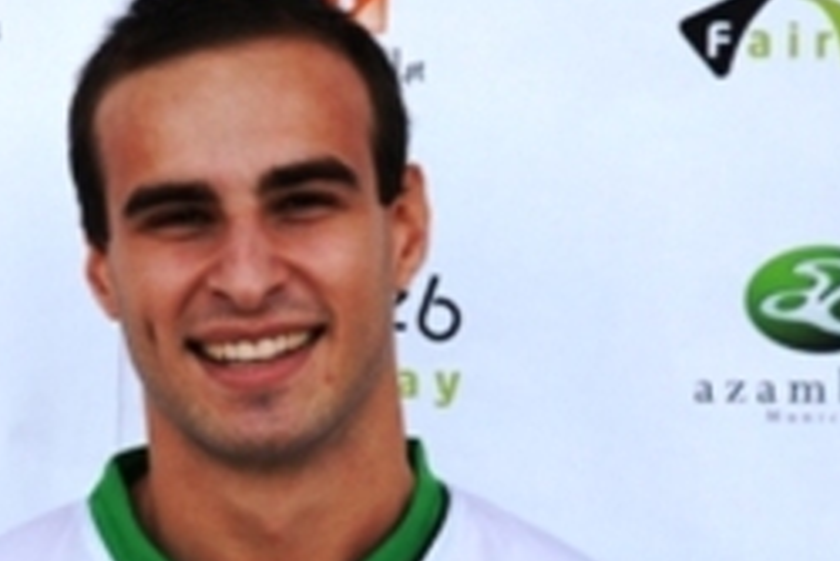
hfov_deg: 10.4
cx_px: 289
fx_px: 4627
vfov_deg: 6.9
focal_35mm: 198
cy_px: 349
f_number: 5
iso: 200
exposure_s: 1/100
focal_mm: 55
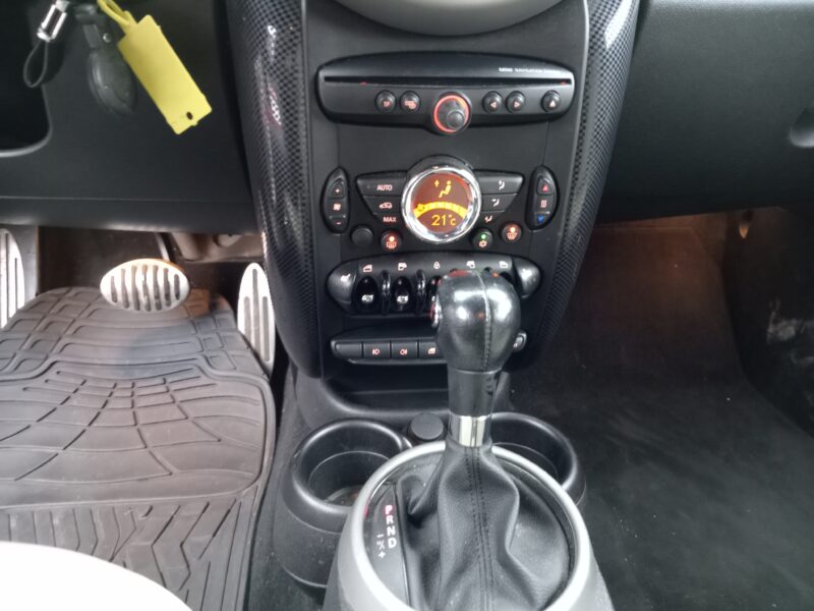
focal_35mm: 25
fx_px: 588
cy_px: 306
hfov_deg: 69.4
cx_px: 407
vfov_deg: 54.9
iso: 2554
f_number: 1.8
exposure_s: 1/14.3
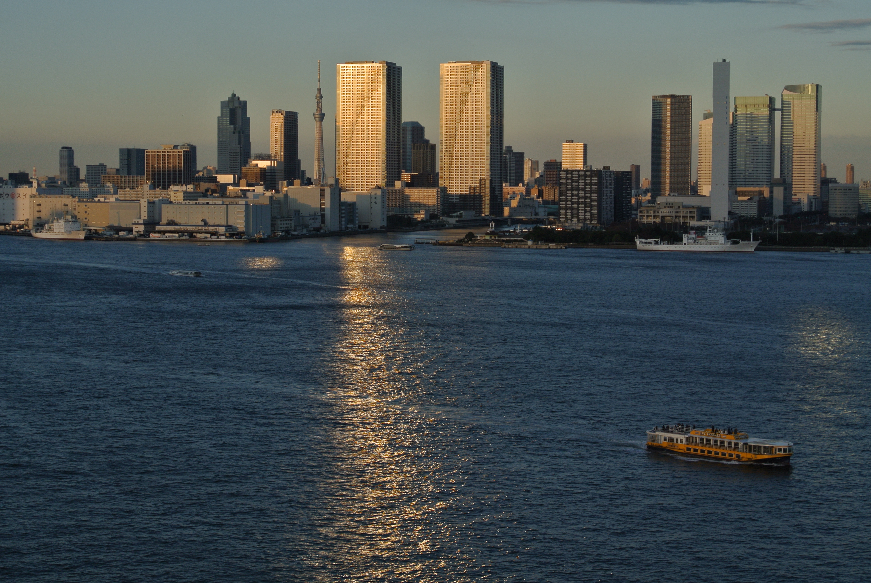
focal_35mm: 81
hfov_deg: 25.0
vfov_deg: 16.9
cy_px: 292
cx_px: 436
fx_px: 1962
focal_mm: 30
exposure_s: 1/400
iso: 100
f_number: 5.6
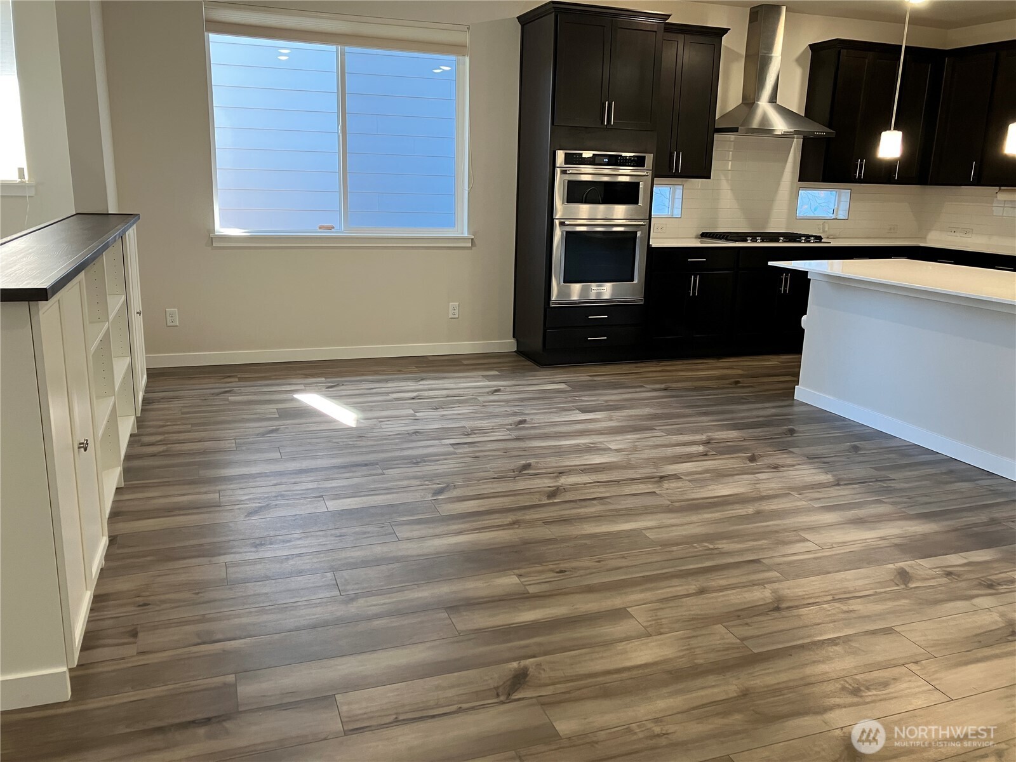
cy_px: 381
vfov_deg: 49.7
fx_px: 822
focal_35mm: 28
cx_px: 508
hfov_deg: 63.4
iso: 100
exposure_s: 1/60
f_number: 1.8
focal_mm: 3.99
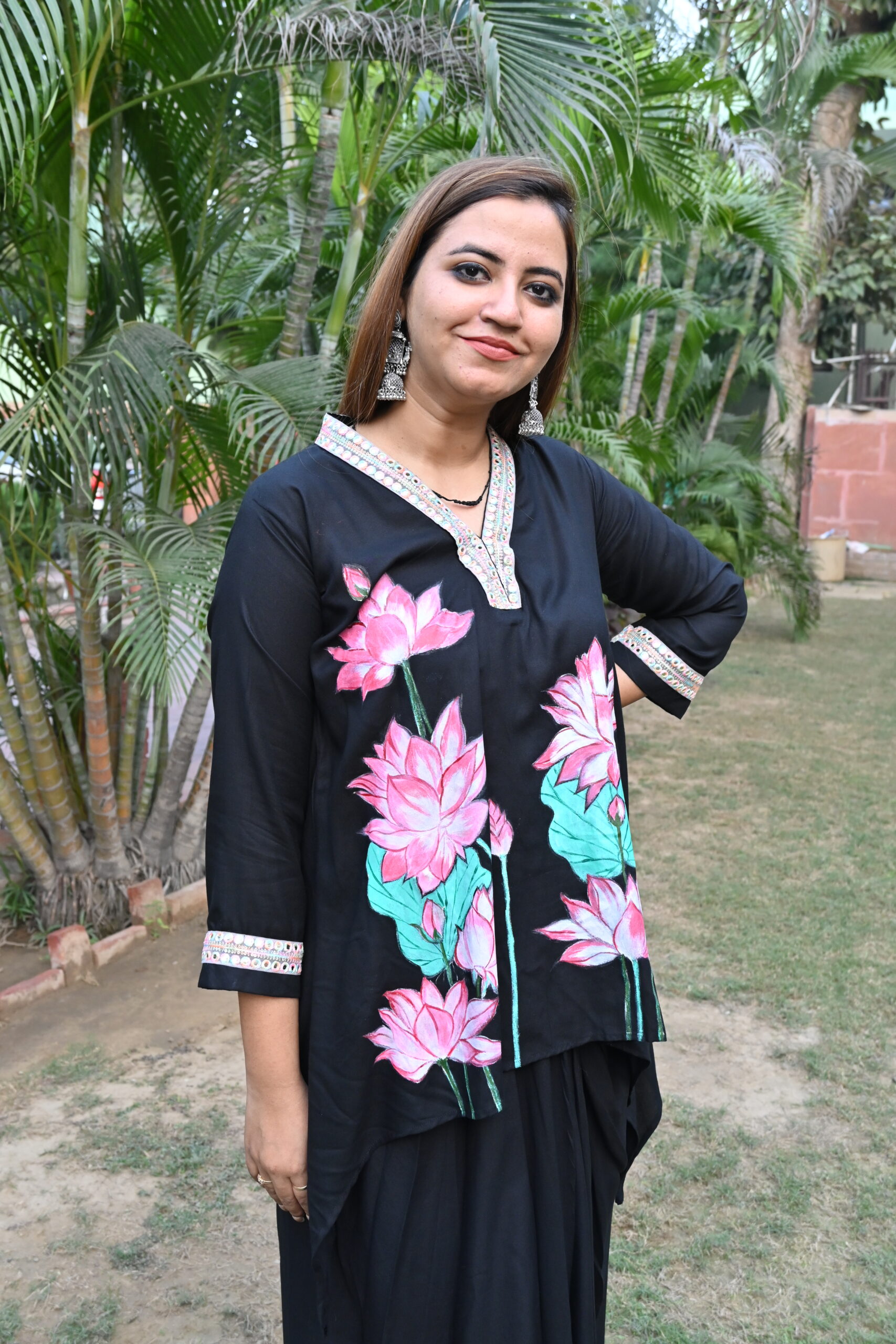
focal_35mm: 37
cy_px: 672
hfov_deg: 36.2
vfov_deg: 52.2
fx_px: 1372
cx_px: 448
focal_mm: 24.5
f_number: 5
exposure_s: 1/100
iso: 500
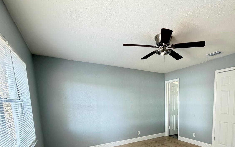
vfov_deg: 53.2
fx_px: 135
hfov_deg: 79.6
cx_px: 156
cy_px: 119
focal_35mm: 21
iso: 400
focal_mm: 2.22
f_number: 2.2
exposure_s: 1/60
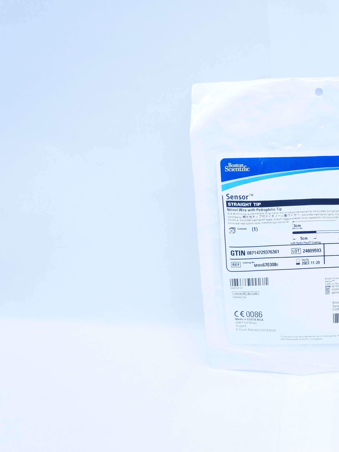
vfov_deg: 42.9
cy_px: 223
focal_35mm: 44
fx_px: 574
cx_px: 318
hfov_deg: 31.1
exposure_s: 1/200
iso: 800
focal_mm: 20
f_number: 4.5
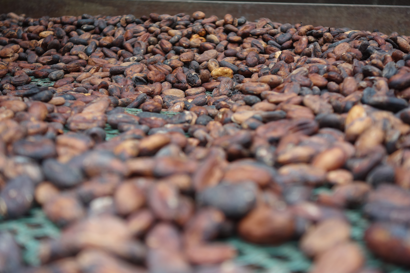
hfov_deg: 38.9
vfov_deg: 26.5
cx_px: 205
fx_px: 581
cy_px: 136
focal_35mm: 51
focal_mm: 19.1
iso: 125
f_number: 3.5
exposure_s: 1/100
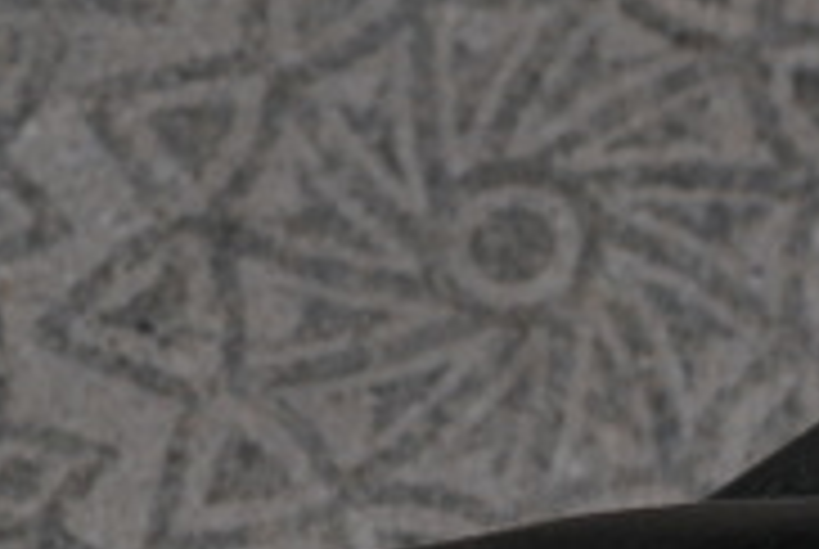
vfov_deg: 3.5
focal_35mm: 395
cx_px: 1454
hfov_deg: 5.1
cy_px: 724
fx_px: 9001
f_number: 8
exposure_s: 1/125
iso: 100
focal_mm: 60
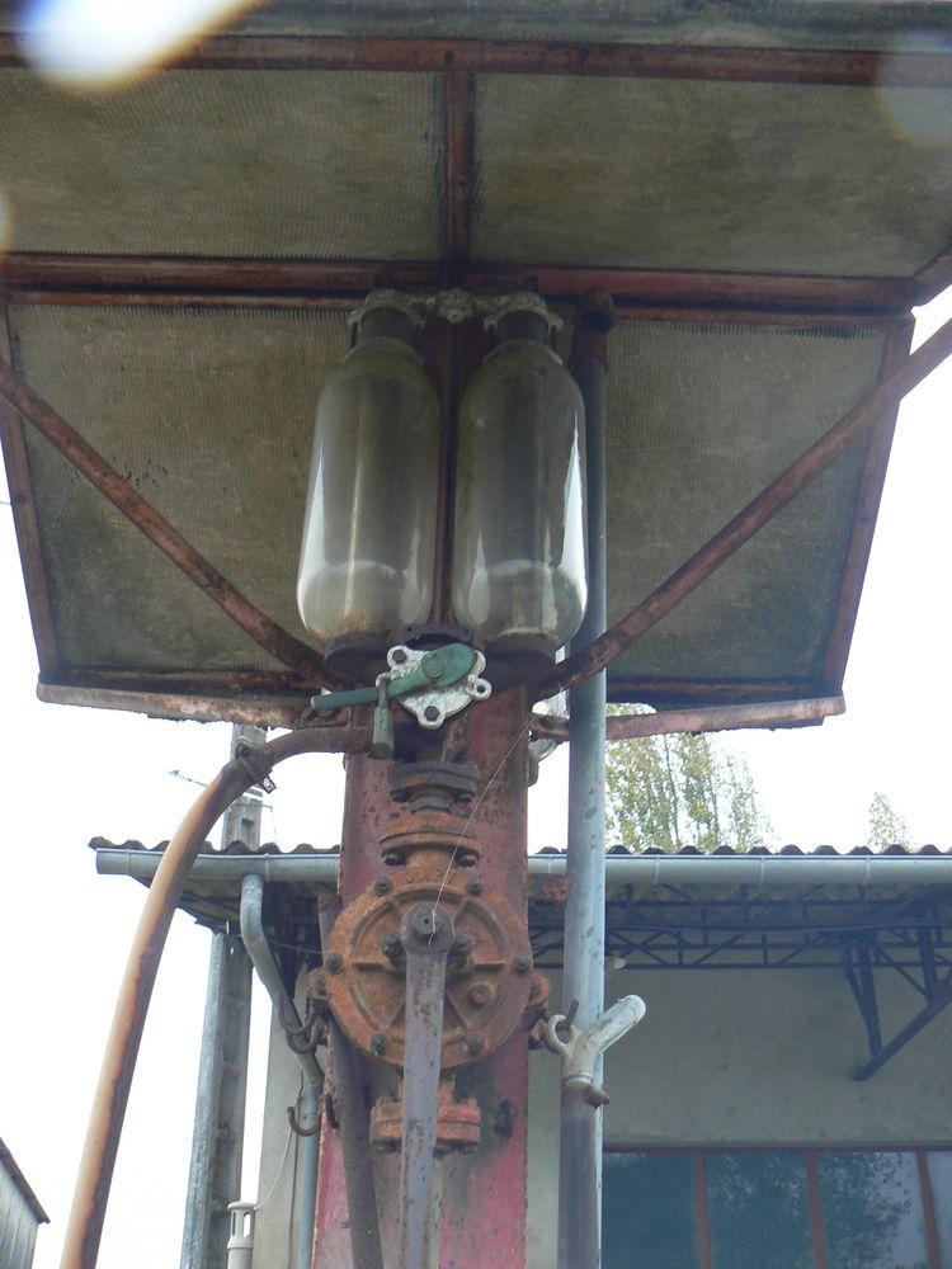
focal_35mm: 36
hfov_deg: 39.7
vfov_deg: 51.4
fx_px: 1320
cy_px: 634
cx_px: 476
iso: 80
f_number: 4
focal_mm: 6
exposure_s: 1/50
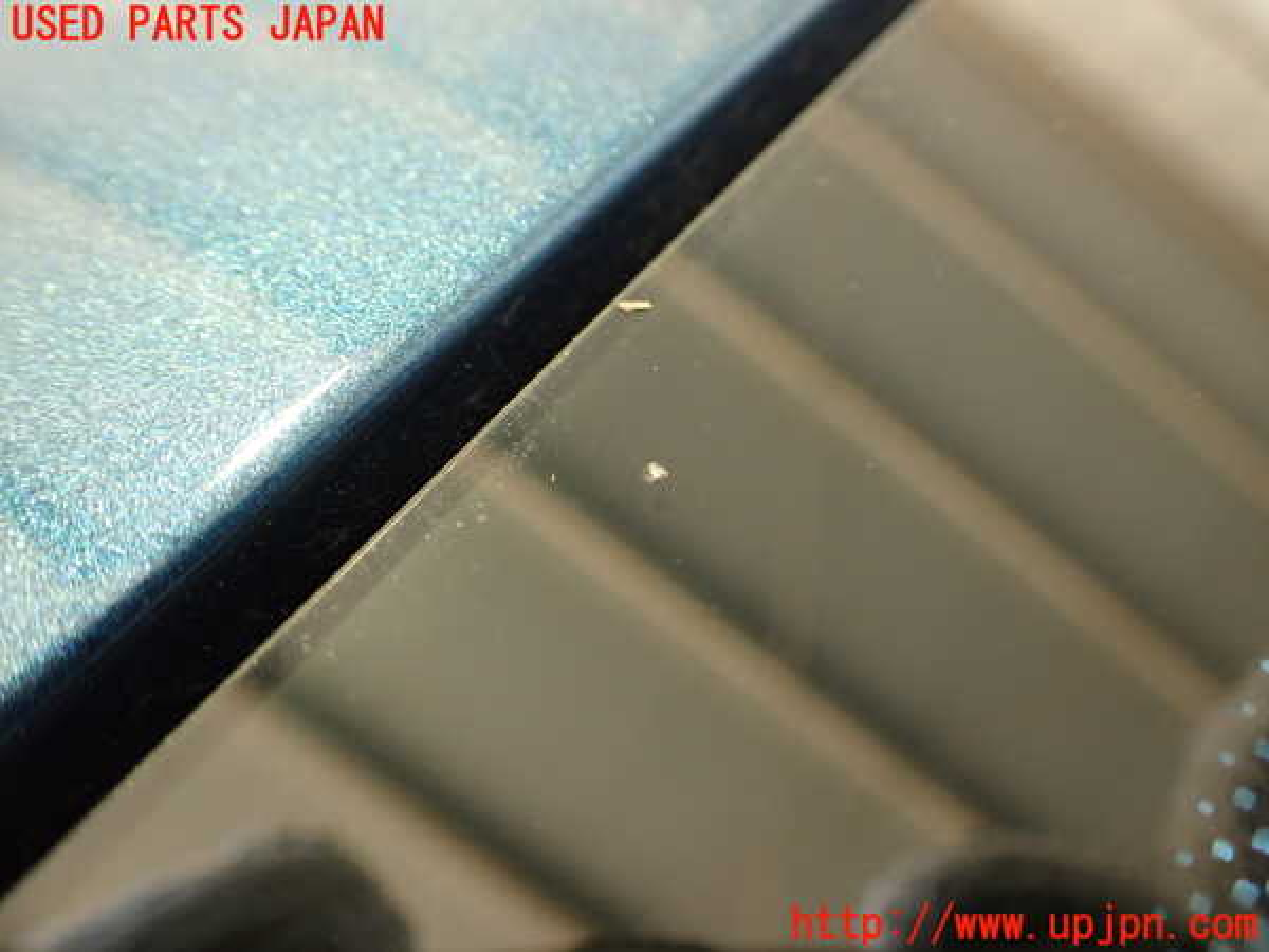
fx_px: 1173
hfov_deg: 56.8
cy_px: 476
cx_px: 634
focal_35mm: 32
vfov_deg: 44.2
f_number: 2.4
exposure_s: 1/30
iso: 320
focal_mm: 5.79
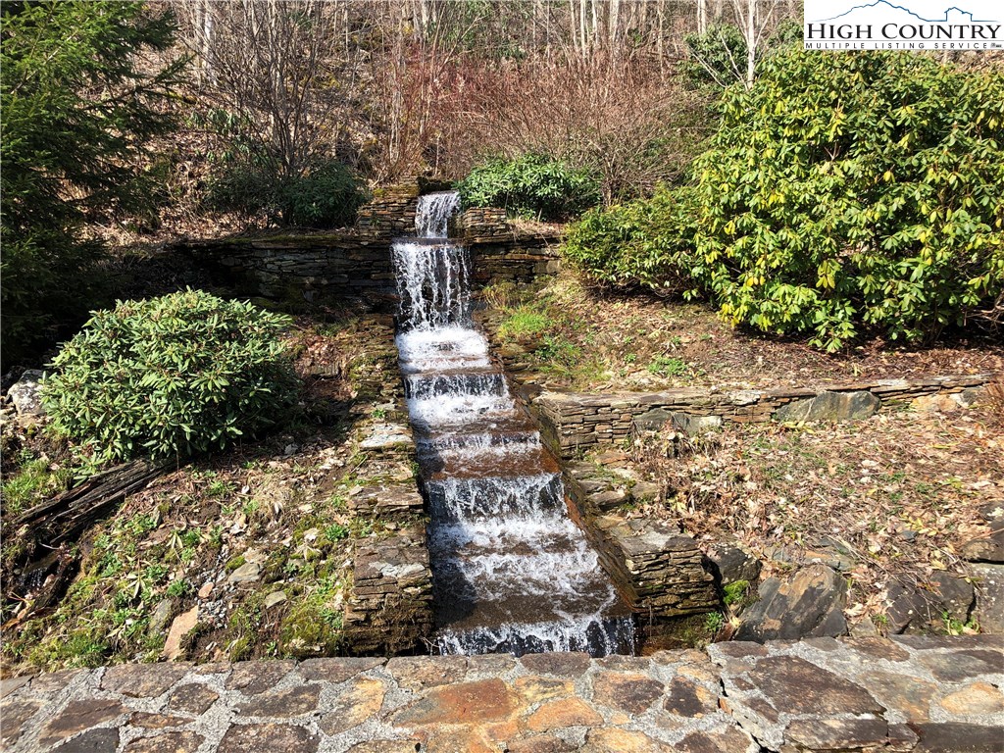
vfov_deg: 49.7
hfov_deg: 63.4
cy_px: 376
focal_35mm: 28
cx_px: 502
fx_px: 812
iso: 20
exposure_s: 1/716
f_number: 1.8
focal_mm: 3.99
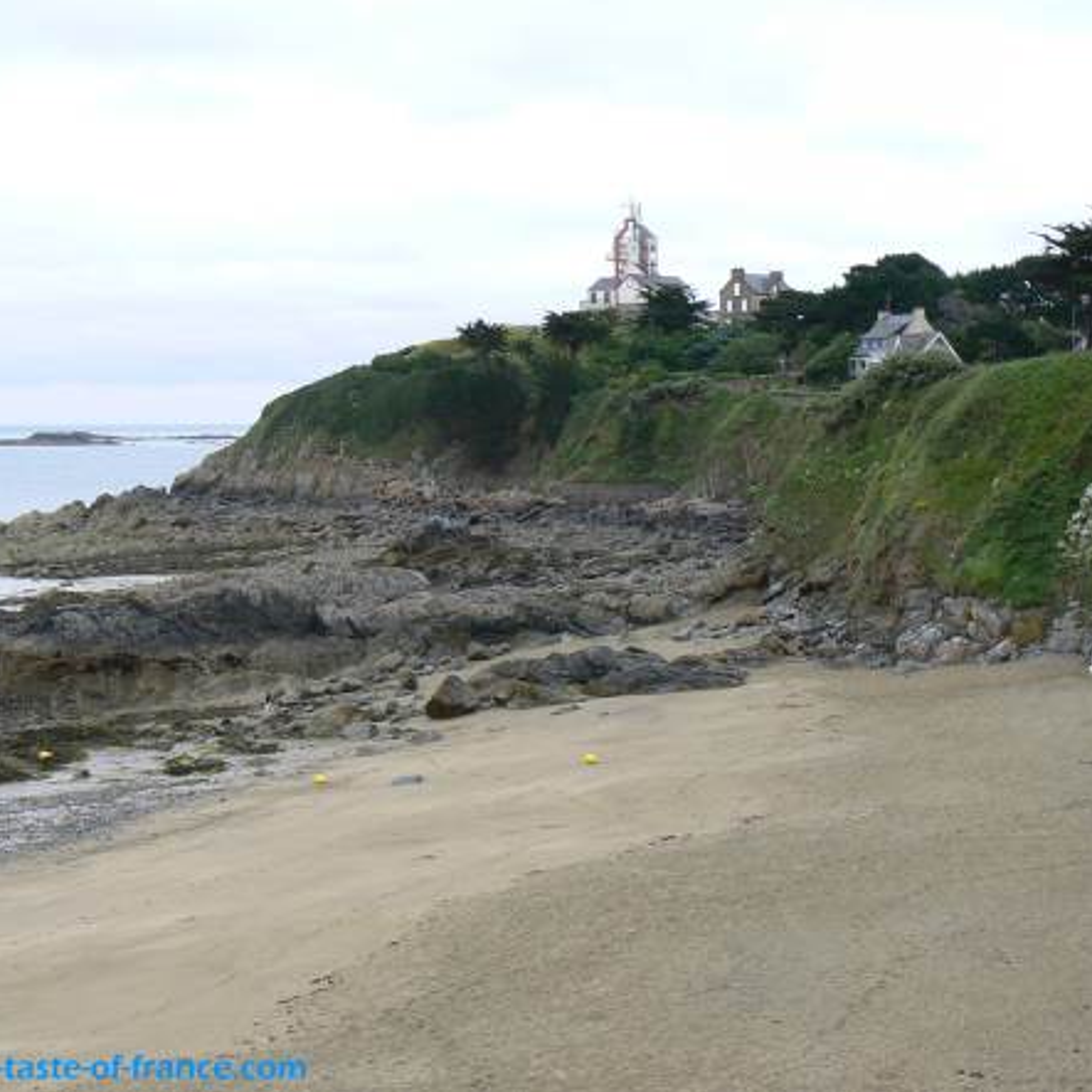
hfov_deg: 23.7
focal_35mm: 73
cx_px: 599
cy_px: 540
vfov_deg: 23.7
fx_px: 2605
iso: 80
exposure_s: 1/250
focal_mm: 10.2
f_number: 5.6
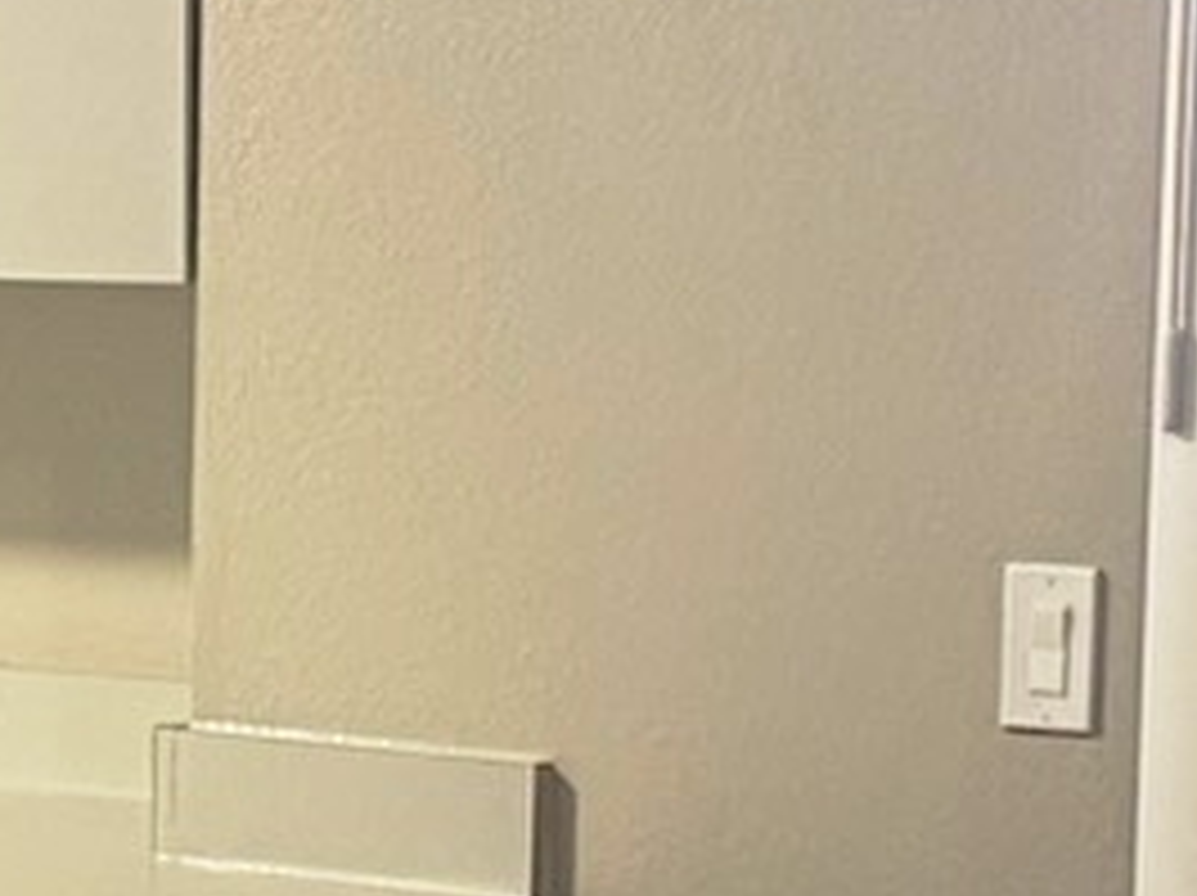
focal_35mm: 185
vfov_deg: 7.9
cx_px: 94
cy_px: 1157
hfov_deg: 10.6
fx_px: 6391
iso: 500
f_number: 1.78
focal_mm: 6.76
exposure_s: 1/60
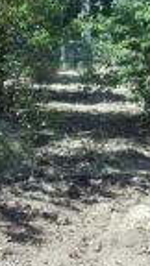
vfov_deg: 16.1
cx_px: 124
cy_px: 94
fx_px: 940
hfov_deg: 9.1
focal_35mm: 133
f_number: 3.5
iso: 100
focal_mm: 6
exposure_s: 1/320
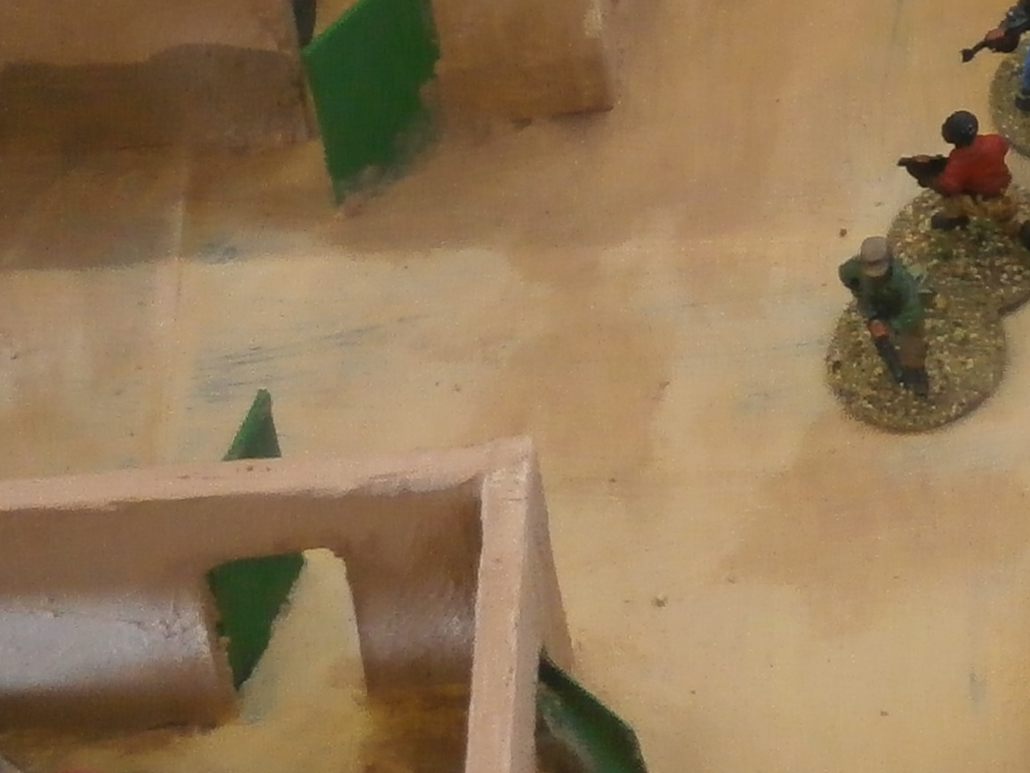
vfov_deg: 8.3
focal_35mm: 174
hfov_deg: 10.8
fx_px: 5178
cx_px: 1730
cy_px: -401
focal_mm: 8.3
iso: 200
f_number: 3.4
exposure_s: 1/8
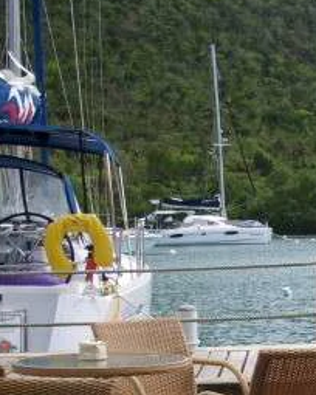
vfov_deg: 20.1
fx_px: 1111
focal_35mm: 95
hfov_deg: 15.1
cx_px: 455
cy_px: 243
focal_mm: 6.2
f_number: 5.6
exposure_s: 1/261
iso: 50
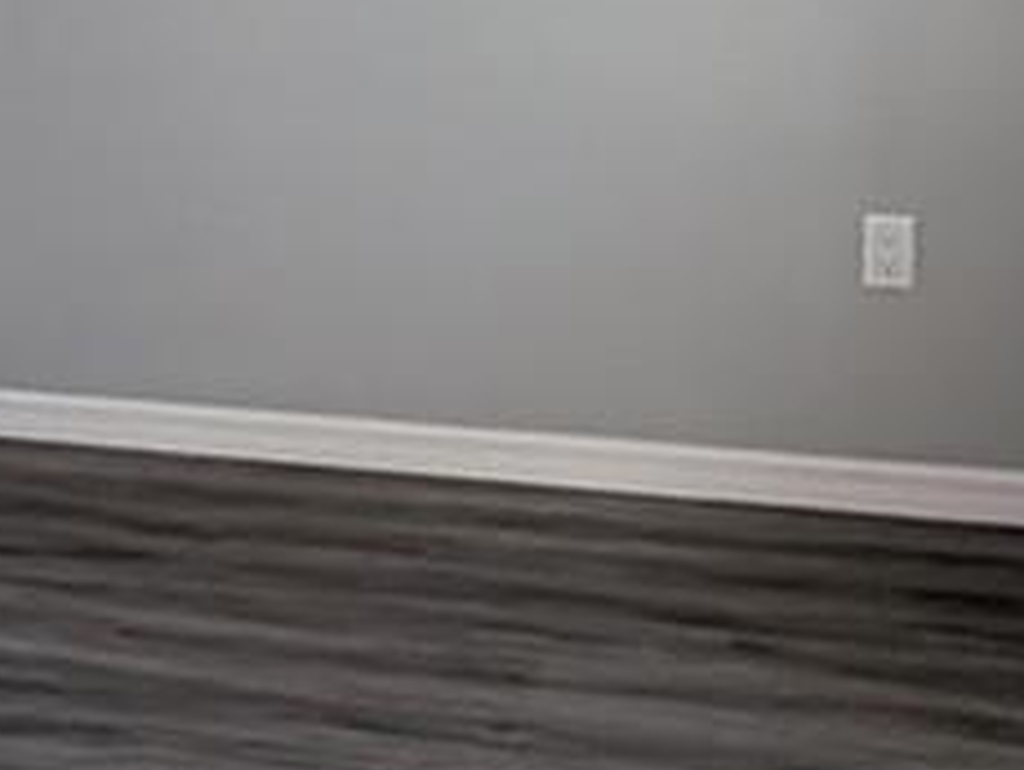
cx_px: -227
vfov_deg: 17.3
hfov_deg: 21.7
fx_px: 2458
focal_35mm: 83
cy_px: -53
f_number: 1.7
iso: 59
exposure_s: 1/346
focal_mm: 2.02
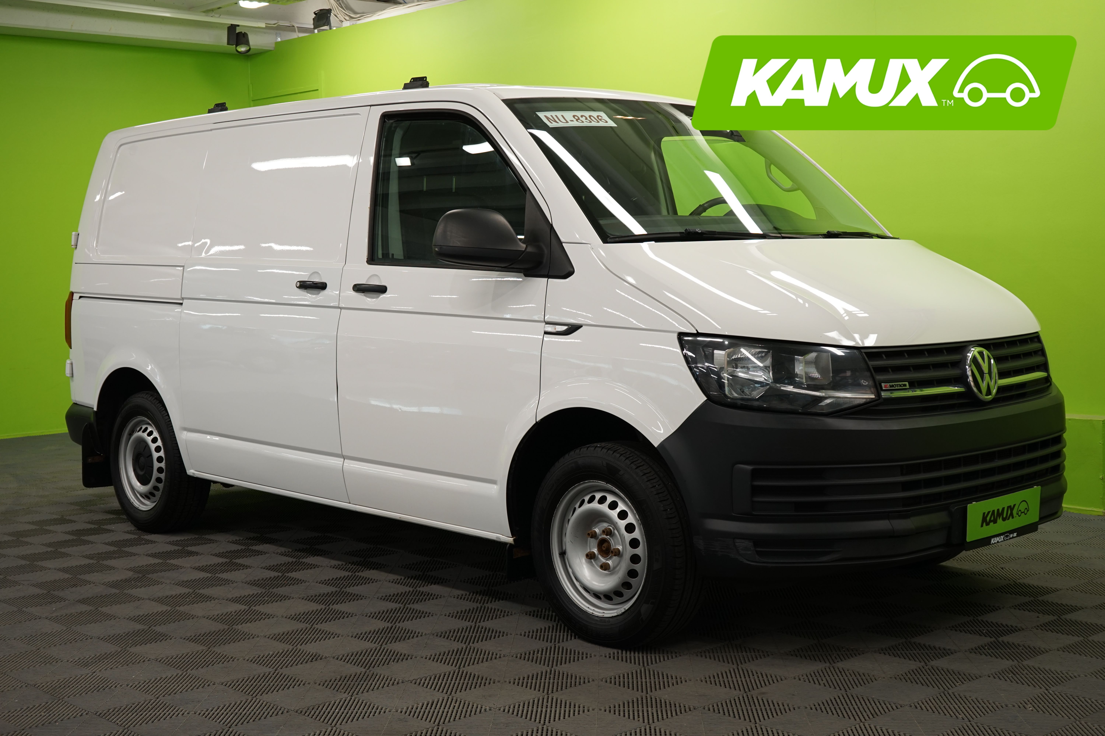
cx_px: 552
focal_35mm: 47
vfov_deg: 28.6
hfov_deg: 41.9
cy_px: 368
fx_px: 1443
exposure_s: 1/40
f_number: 7.1
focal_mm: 47
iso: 500
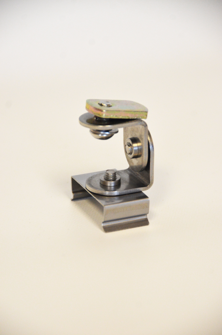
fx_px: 2787
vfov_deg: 6.9
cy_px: 168
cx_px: 111
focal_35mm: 300
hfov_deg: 4.6
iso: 1250
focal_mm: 200
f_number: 5.6
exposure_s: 1/100
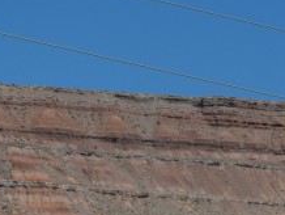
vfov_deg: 3.0
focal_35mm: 491
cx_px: 426
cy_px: 37
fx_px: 4047
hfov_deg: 4.0
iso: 200
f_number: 11
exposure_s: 1/500
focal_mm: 55
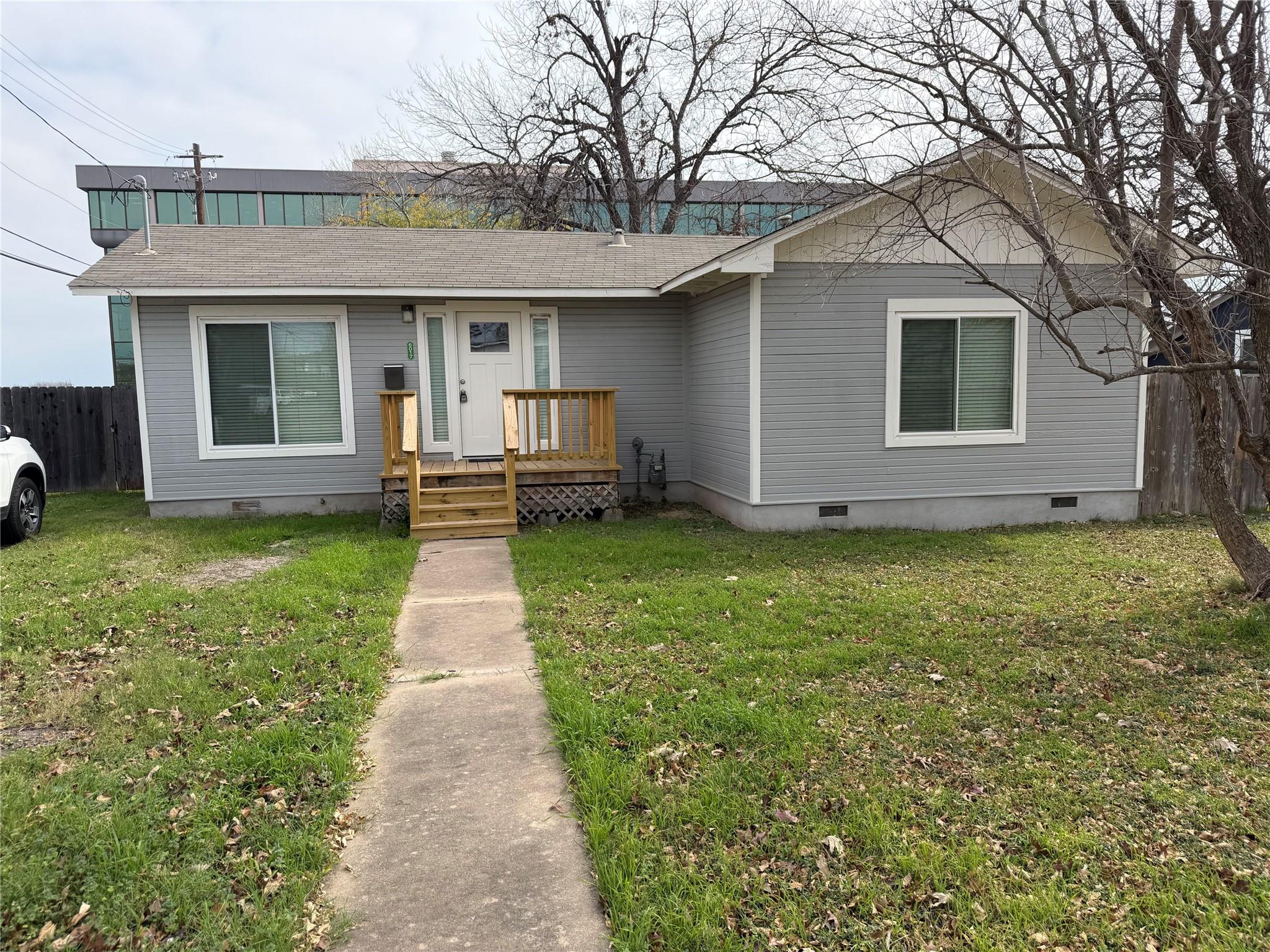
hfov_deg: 71.6
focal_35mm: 24
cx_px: 635
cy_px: 476
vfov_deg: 56.8
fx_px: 881
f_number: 1.78
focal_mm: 6.76
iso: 100
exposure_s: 1/3584
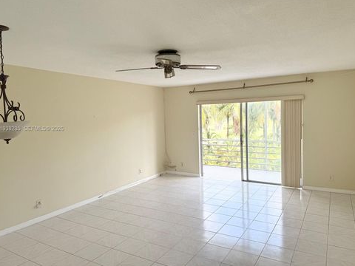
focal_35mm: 25
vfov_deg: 54.9
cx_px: 177
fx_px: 256
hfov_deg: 69.4
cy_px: 129
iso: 80
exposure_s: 1/263
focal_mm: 6.76
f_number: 1.78
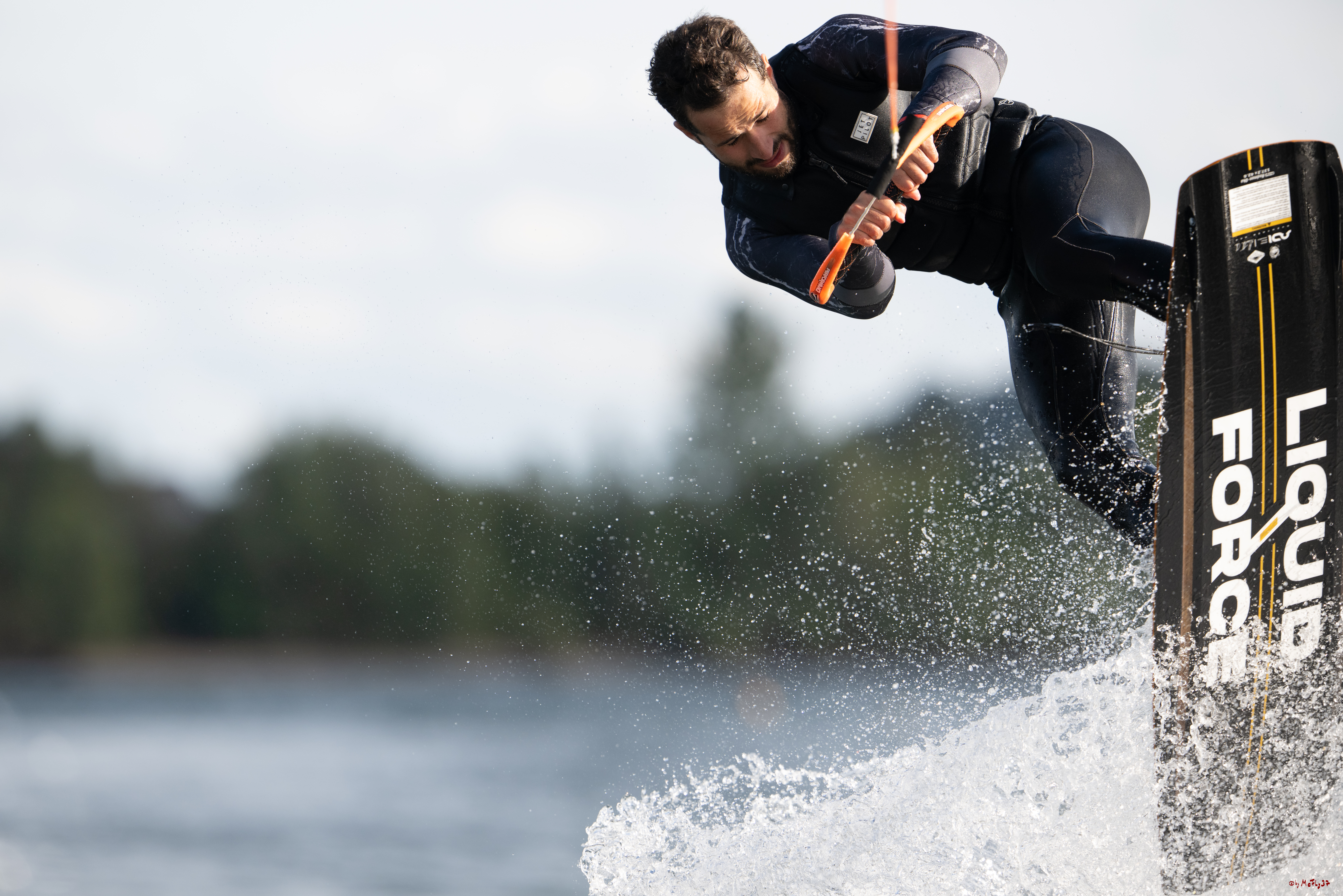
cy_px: 448
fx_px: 14921
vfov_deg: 3.4
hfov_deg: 5.2
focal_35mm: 400
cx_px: 672
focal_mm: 400
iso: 400
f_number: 4.5
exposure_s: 1/2500
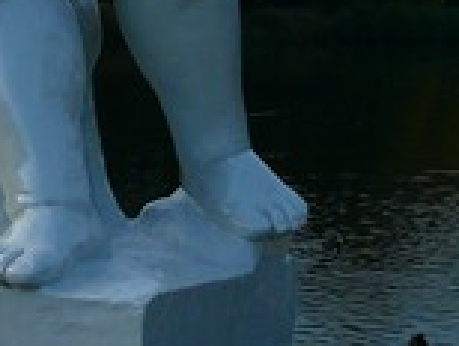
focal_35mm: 170
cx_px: 748
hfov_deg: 11.0
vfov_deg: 8.5
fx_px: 2258
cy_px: -206
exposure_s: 1/100
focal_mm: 7.4
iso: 100
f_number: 3.6
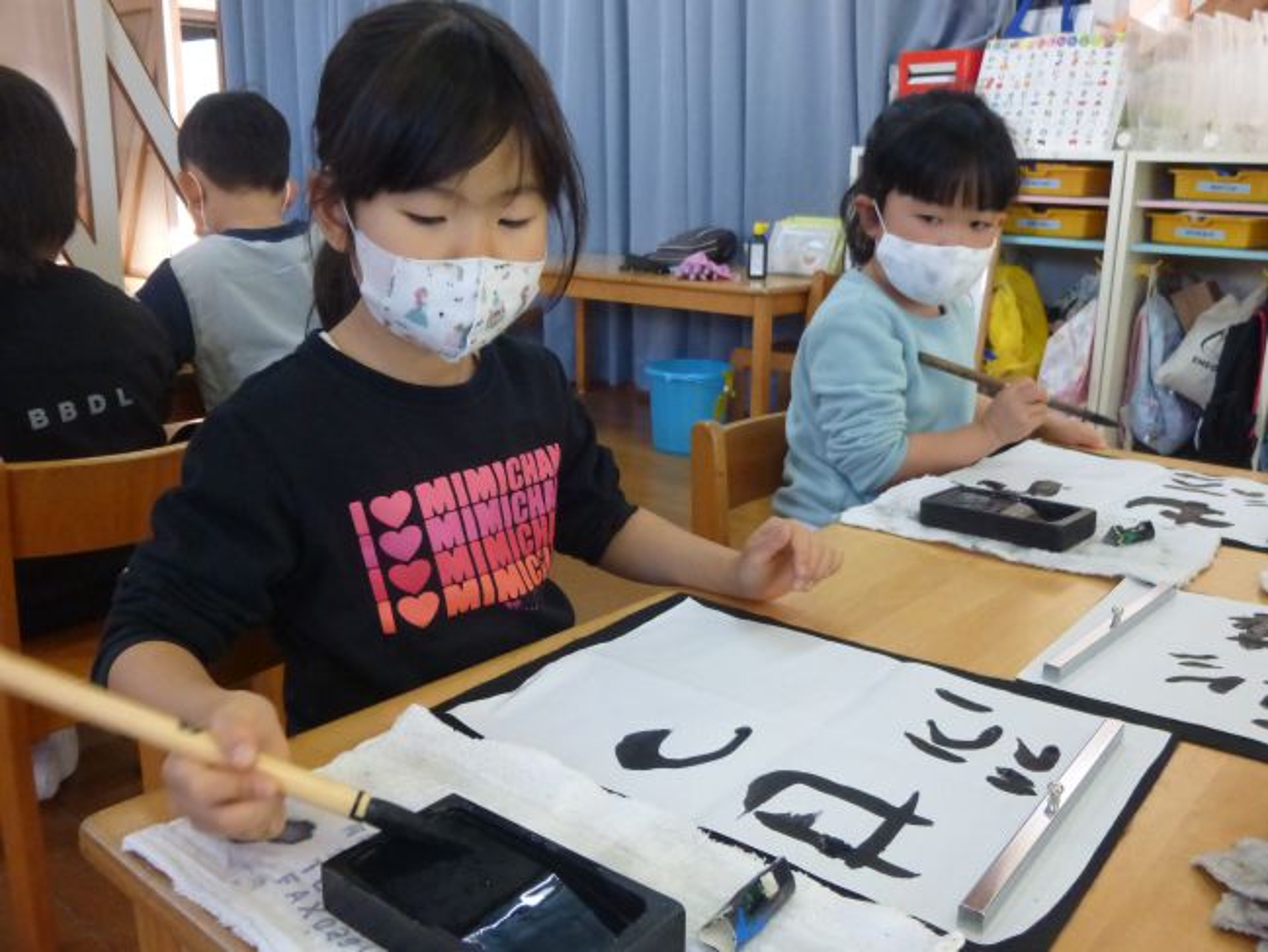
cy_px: 476
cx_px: 634
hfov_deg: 56.8
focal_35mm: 32
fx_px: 1172
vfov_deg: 44.2
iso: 800
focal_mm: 5.6
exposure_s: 1/100
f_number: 3.4
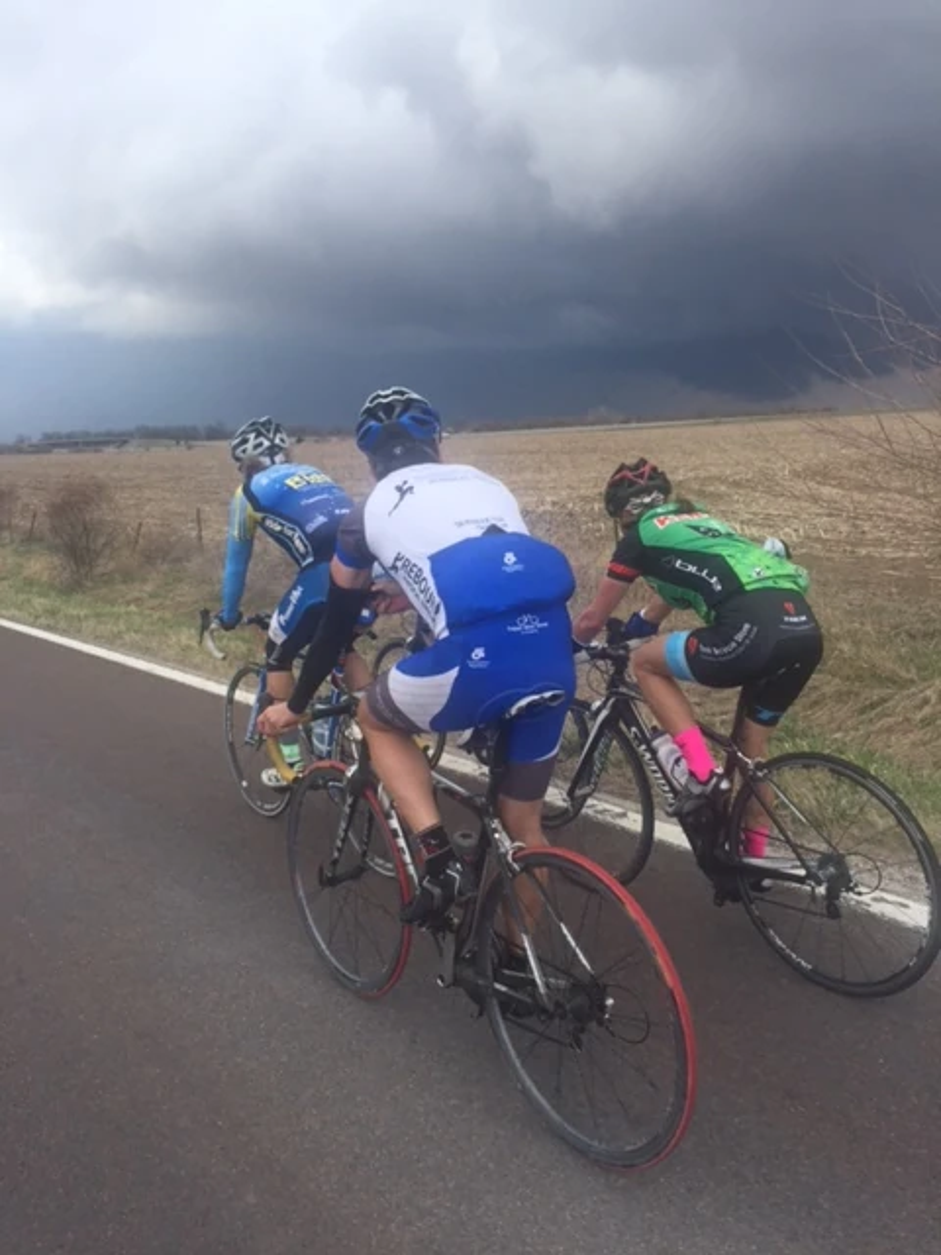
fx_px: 1051
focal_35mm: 29
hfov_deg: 48.2
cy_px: 628
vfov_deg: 61.7
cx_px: 470
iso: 32
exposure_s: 1/1364
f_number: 2.2
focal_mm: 4.15
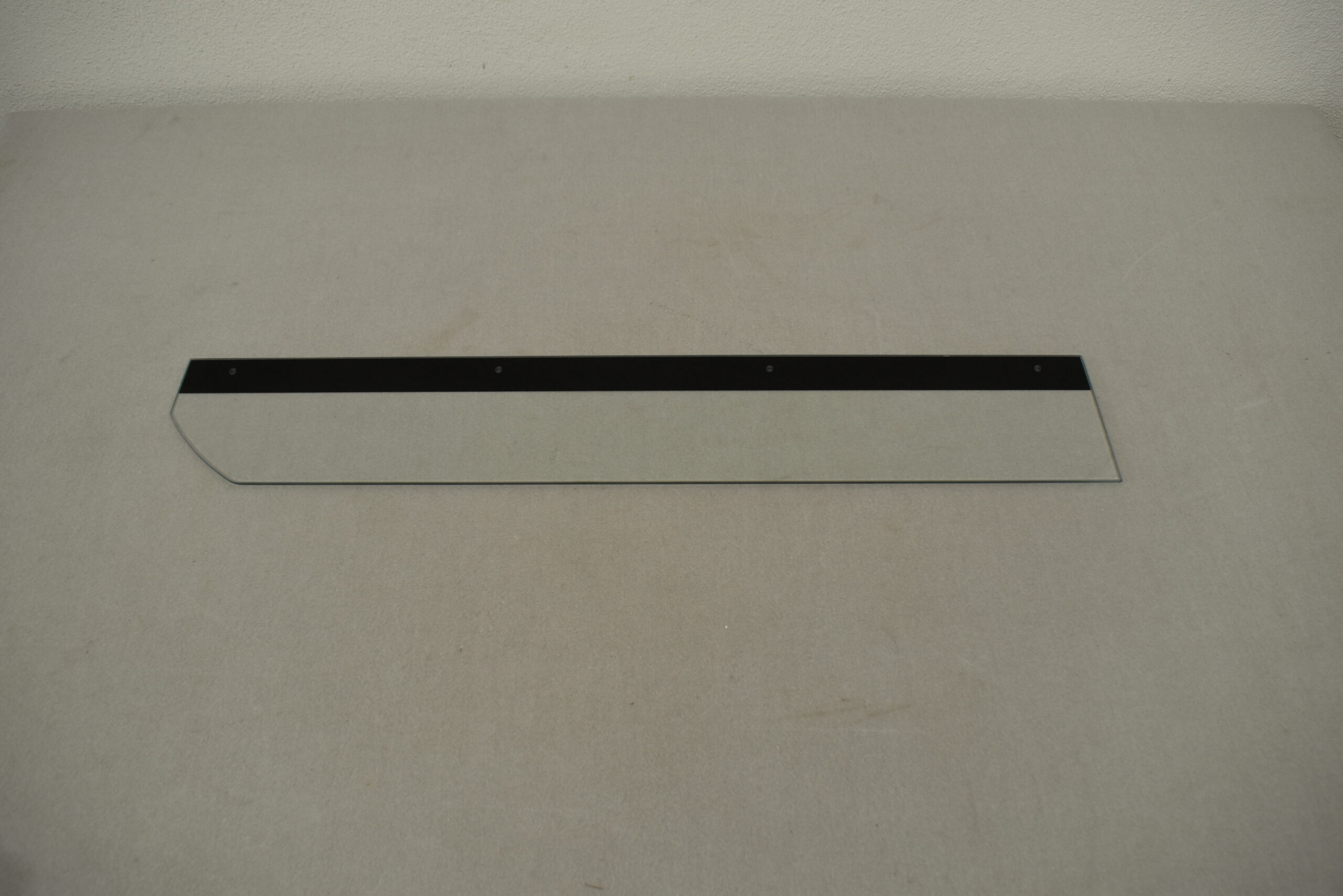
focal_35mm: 30
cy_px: 448
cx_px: 672
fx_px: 1119
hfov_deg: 61.9
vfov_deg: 43.6
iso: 320
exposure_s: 1/125
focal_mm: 20
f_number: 5.6
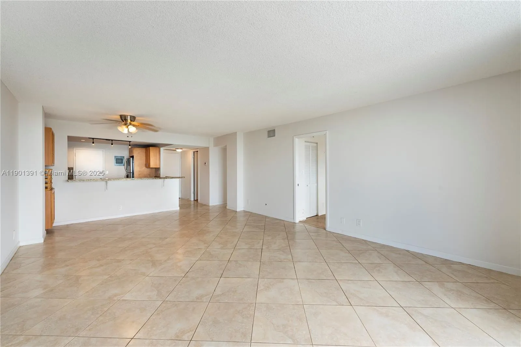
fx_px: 203
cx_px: 260
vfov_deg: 81.2
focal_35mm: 14
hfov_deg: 104.2
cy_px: 174
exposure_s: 1/160
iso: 640
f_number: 9
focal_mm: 14
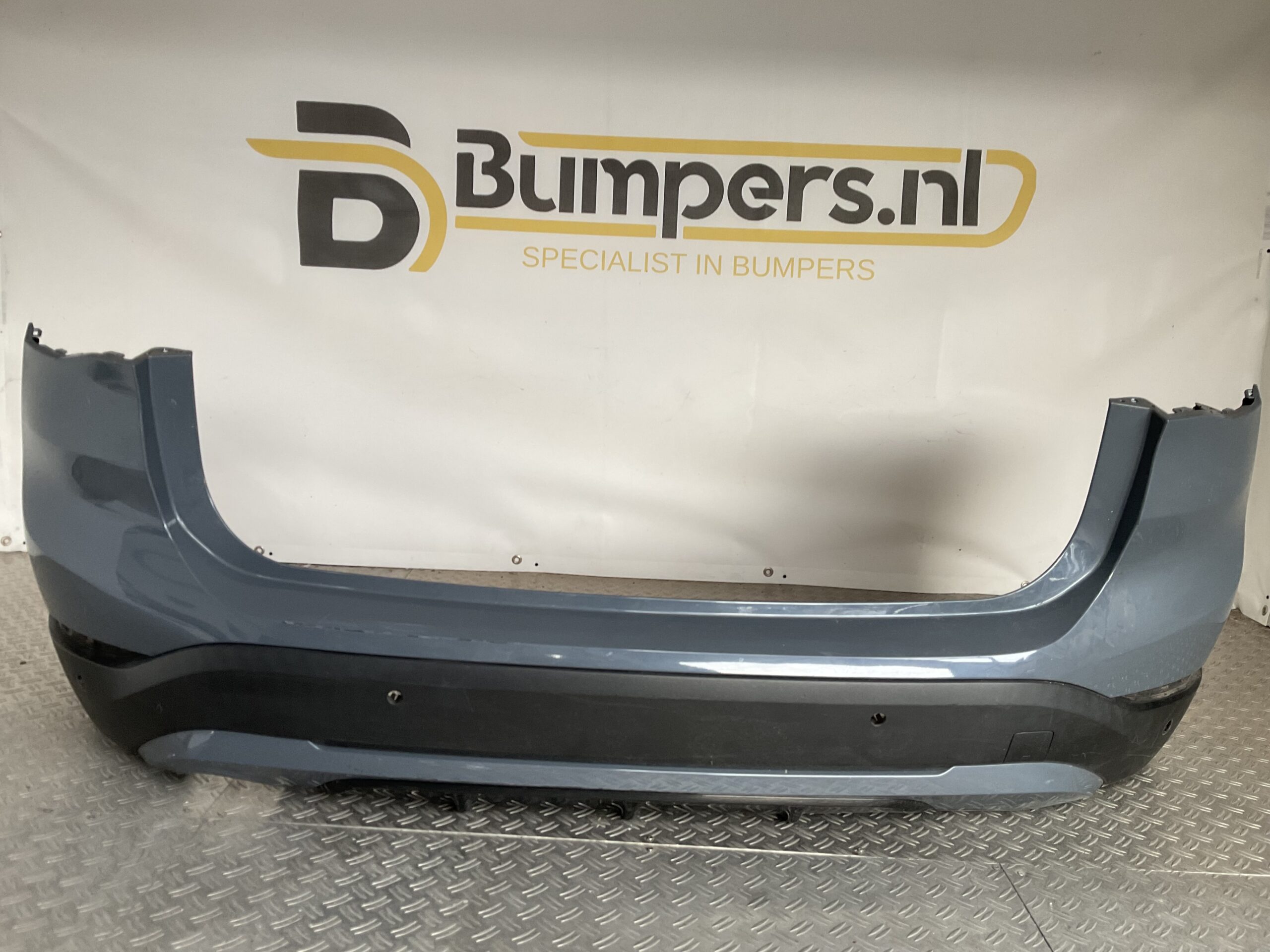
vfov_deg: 48.2
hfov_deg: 61.7
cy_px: 476
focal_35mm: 29
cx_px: 635
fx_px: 1064
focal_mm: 3
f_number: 1.8
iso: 50
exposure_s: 1/120
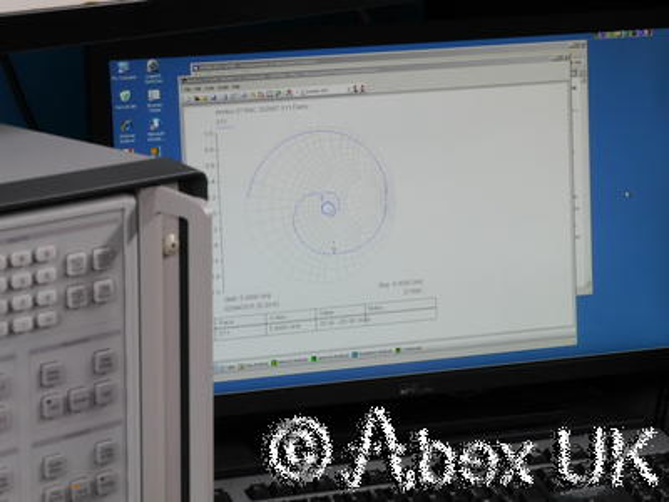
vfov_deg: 12.1
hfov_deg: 16.1
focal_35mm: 122
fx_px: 2358
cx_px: 334
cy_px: 251
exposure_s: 1/5
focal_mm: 61
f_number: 14
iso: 800
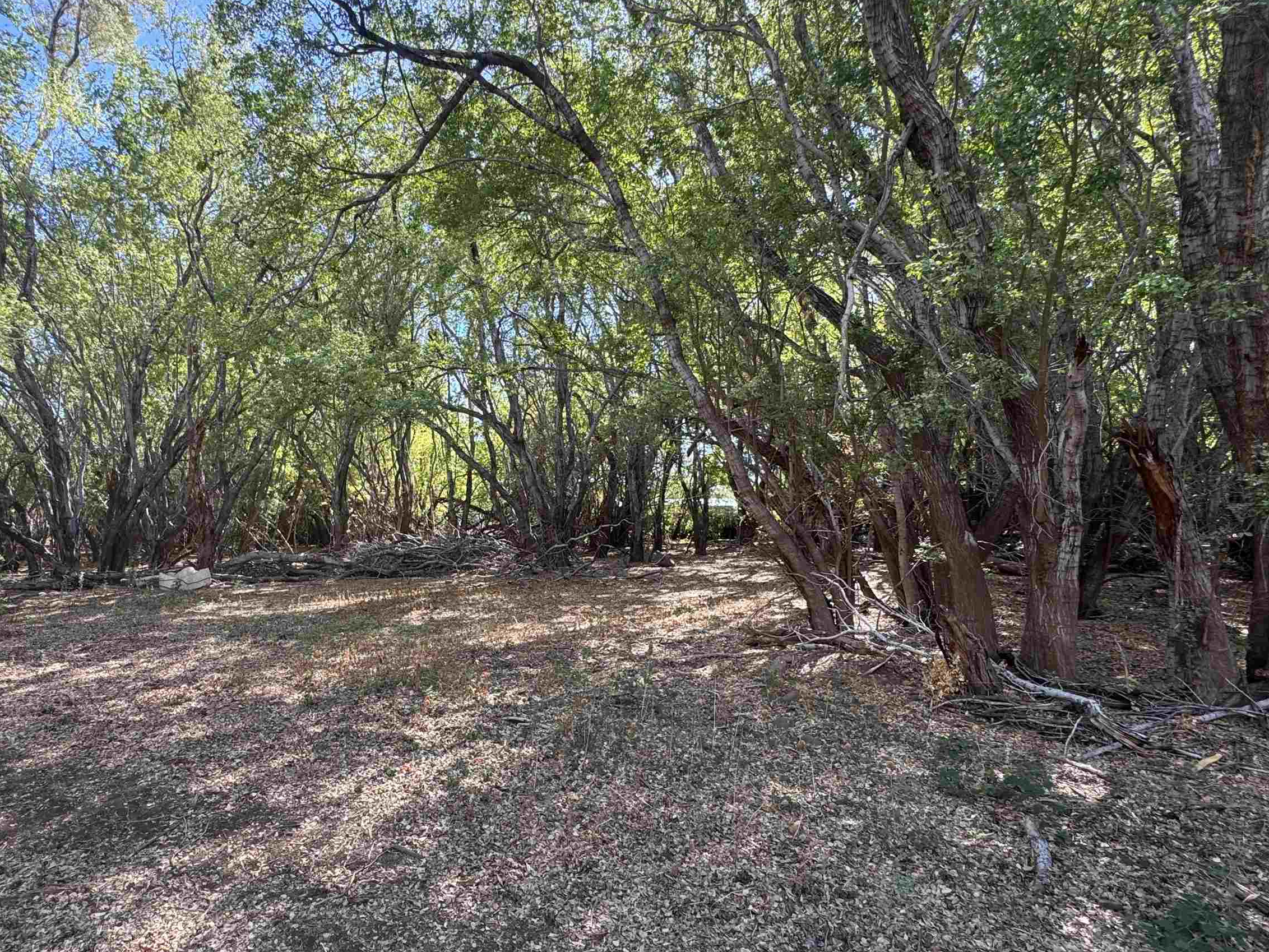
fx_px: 697
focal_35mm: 19
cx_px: 519
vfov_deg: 68.6
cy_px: 516
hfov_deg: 83.8
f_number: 2.2
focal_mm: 2.22
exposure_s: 1/149
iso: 40
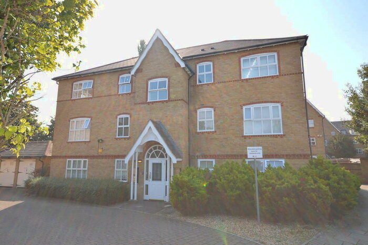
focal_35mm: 21
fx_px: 215
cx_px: 184
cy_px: 122
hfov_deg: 81.2
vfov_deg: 59.4
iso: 100
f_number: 5
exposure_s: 1/200
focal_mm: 14
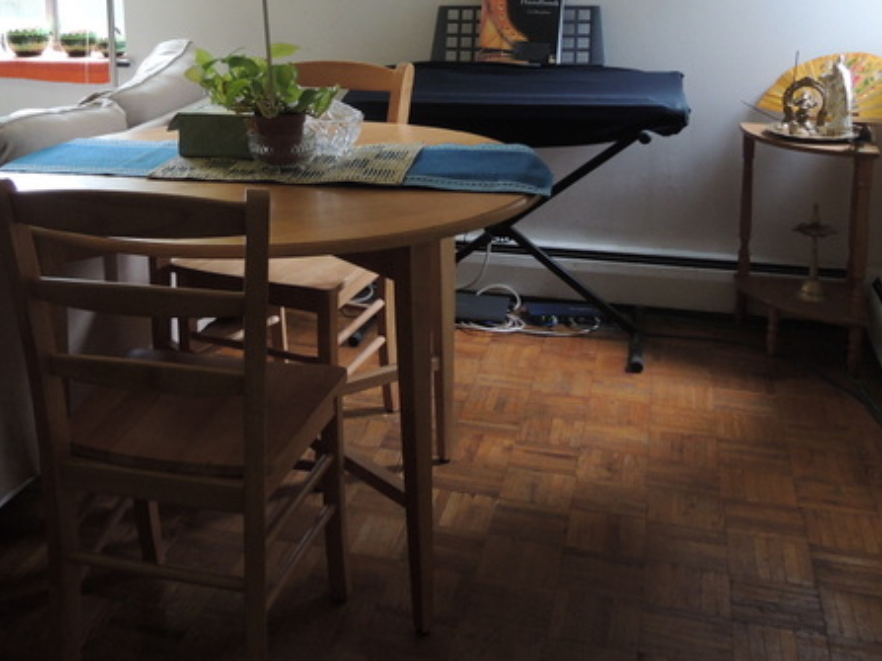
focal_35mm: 43
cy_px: 130
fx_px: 1095
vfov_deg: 32.6
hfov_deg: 42.4
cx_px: 209
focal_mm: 4.3
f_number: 2.8
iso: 280
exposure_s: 1/30
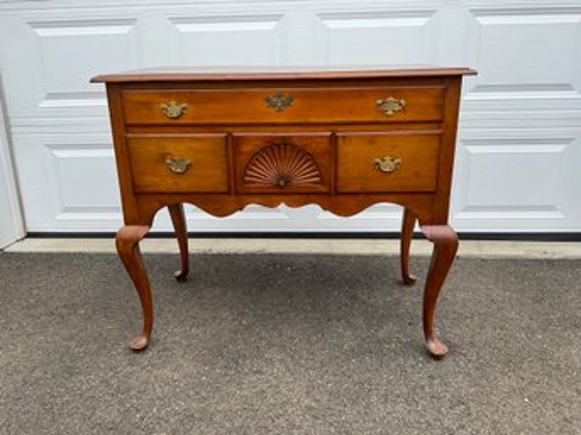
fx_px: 487
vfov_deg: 48.2
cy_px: 218
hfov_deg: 61.7
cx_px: 290
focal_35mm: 29
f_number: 1.8
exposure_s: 1/666
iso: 16
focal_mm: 3
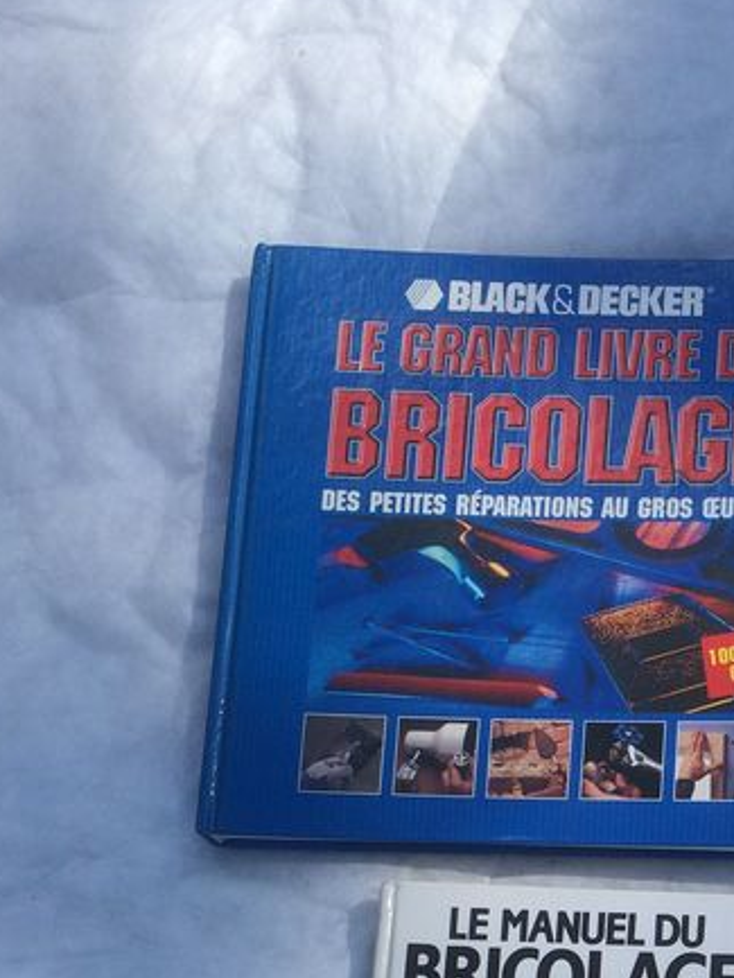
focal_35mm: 67
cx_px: 795
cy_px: 1030
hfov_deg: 20.9
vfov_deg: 27.0
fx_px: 1893
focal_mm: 4.15
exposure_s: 1/1368
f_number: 2.2
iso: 32
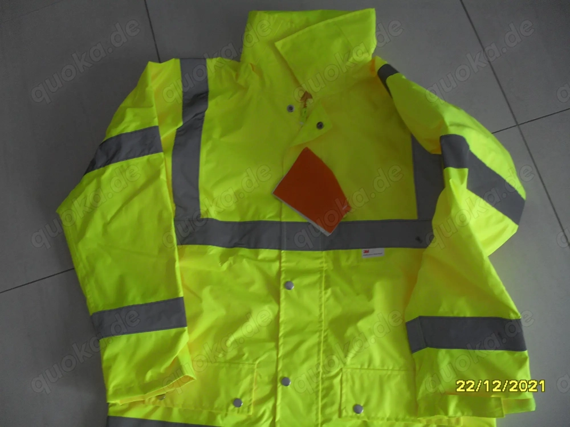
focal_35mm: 35
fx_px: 576
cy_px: 214
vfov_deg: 40.7
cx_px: 285
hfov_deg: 52.6
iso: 100
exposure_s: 1/45
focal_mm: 6.3
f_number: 3.2
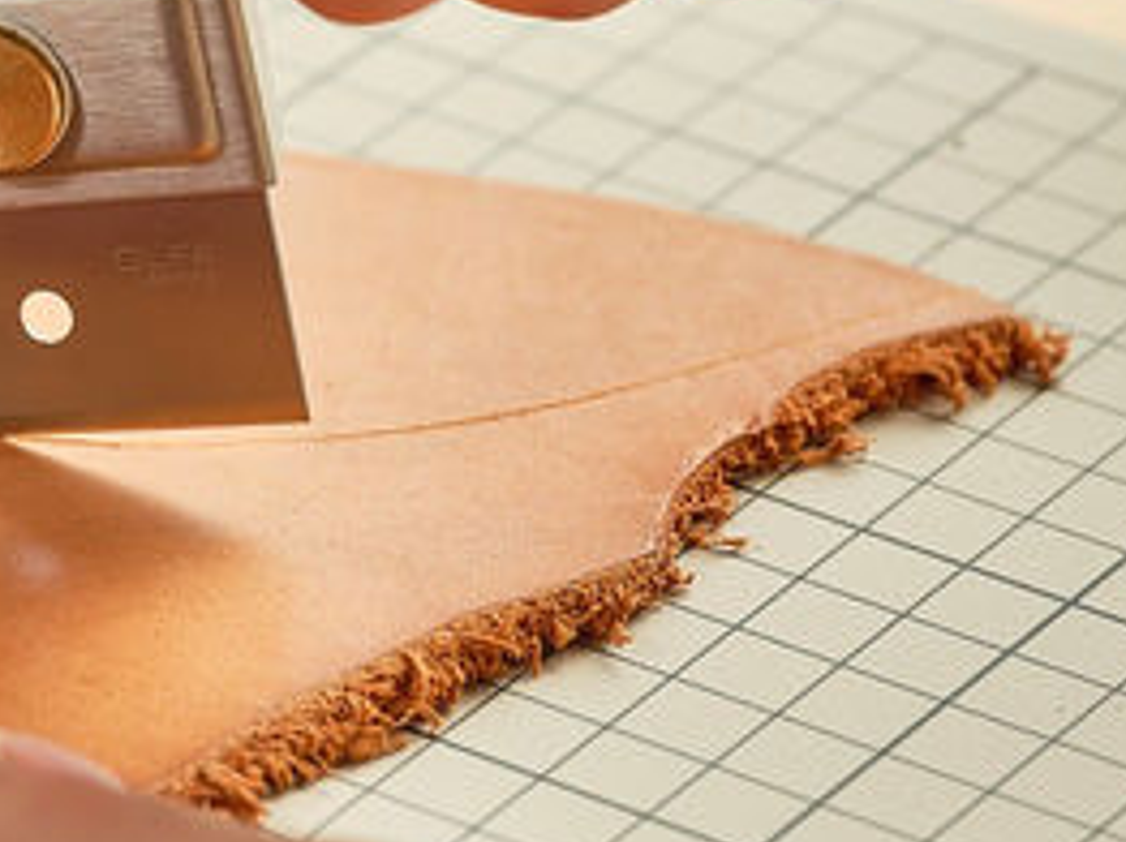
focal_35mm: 363
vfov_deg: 4.1
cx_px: -516
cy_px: 172
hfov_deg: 5.4
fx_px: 11797
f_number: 5.6
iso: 100
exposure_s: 1/80
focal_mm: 120
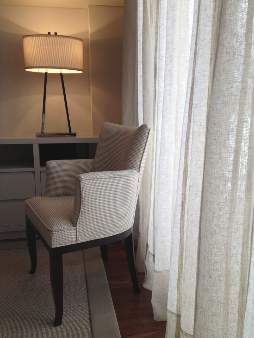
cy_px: 169
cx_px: 127
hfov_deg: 40.7
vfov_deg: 52.6
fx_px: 342
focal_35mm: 35
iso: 64
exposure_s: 1/120
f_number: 2.4
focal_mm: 4.28
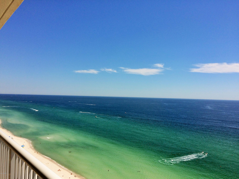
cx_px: 120
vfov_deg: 48.2
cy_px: 90
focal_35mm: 29
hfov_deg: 61.7
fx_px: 200
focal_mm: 4.15
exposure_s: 1/4115
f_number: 2.2
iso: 32
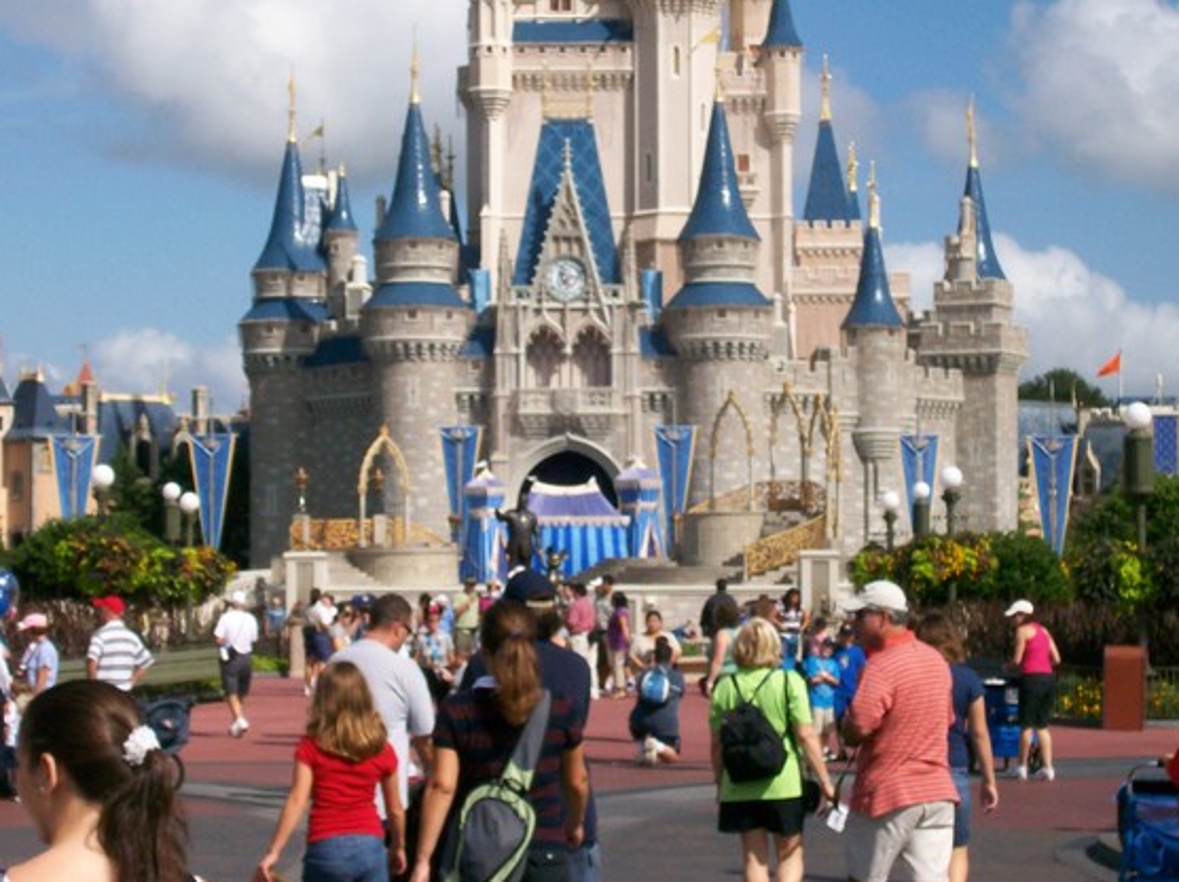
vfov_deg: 14.8
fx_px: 3404
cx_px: 578
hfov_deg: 19.7
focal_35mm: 100
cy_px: 380
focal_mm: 14.3
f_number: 7.6
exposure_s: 1/494
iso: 80
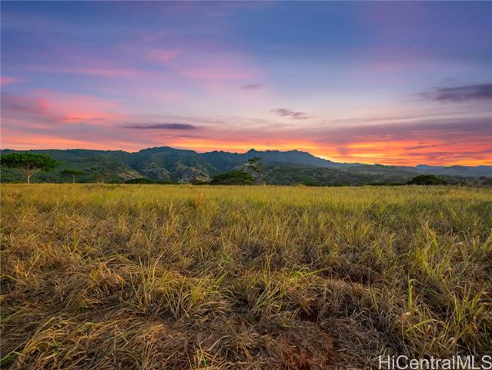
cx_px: 246
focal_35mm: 16
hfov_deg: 94.5
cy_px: 185
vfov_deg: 78.2
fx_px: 228
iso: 800
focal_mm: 8
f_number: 4
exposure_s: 1/100
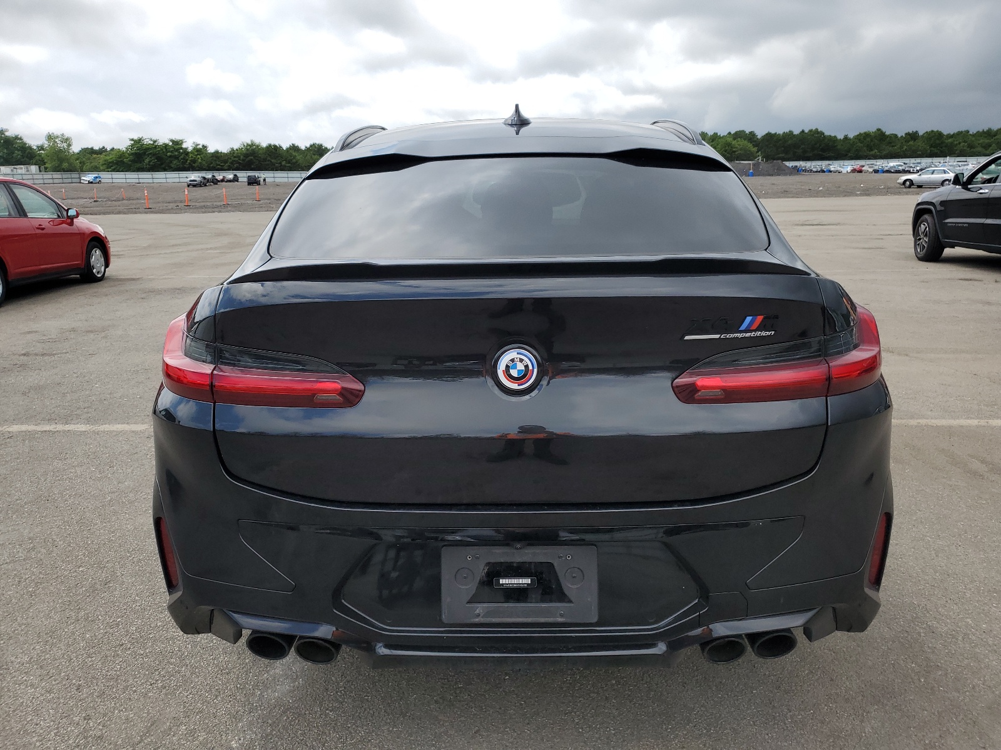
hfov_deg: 67.3
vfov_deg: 53.1
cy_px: 375
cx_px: 500
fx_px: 752
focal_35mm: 26
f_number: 1.5
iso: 50
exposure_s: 1/2500
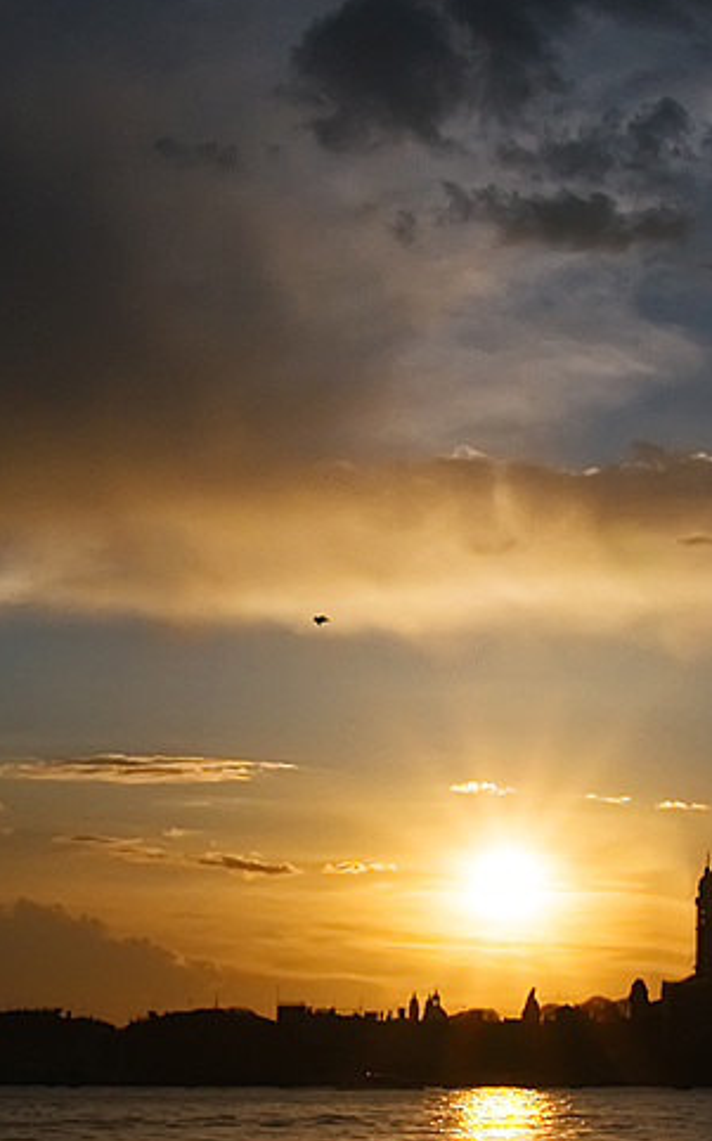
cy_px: 586
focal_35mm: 76
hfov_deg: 17.0
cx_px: 563
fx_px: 2361
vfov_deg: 27.1
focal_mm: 20
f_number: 29
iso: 200
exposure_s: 1/80
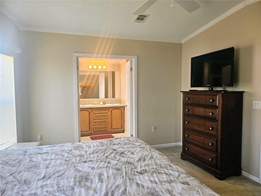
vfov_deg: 56.8
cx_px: 130
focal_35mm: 24
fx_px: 181
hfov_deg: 71.6
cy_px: 98
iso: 125
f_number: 1.8
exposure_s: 1/120
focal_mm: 5
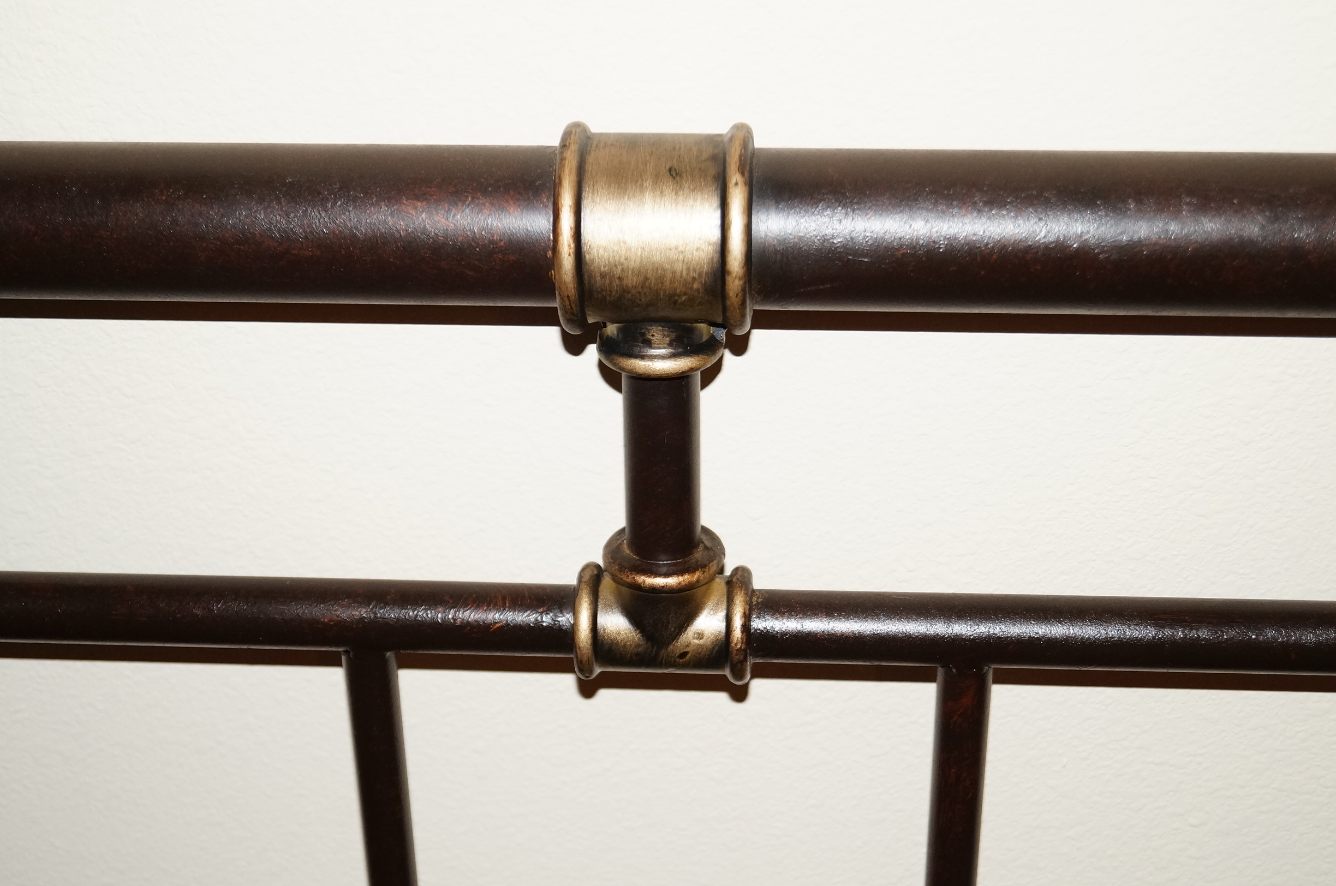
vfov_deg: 25.7
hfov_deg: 37.9
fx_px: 1945
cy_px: 443
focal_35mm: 52
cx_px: 668
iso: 800
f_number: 5
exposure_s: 1/60
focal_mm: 35
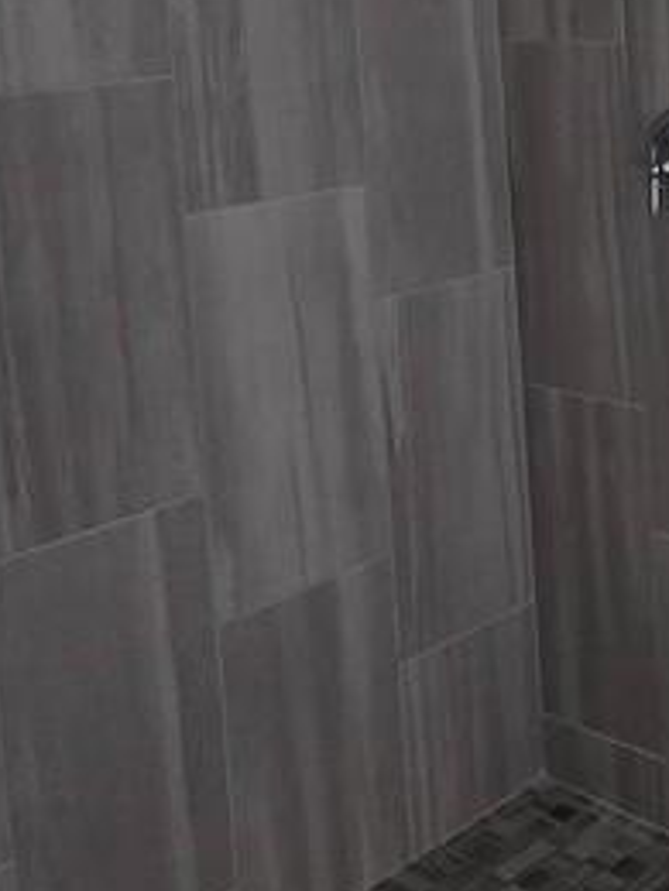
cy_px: 69
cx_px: 902
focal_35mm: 54
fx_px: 1391
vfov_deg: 33.4
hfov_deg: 23.4
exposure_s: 1/120
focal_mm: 2.2
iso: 64
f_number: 2.2
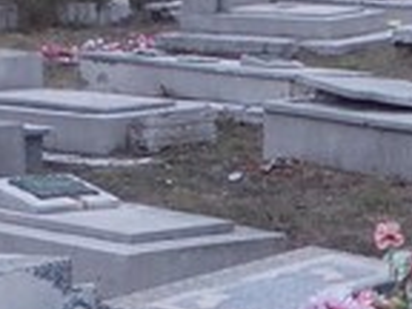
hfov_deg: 13.0
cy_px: 352
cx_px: 472
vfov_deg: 9.8
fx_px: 1773
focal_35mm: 149
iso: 80
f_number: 2.7
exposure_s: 1/25
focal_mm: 4
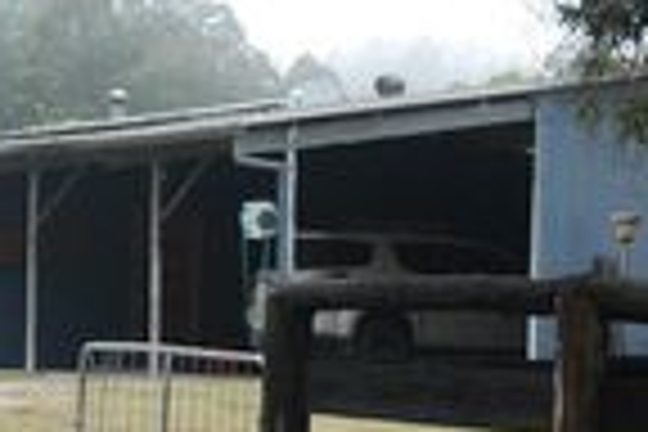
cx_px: 144
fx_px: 3006
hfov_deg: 12.3
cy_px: 236
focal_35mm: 167
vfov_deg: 8.2
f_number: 10
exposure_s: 1/400
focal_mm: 34
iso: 800
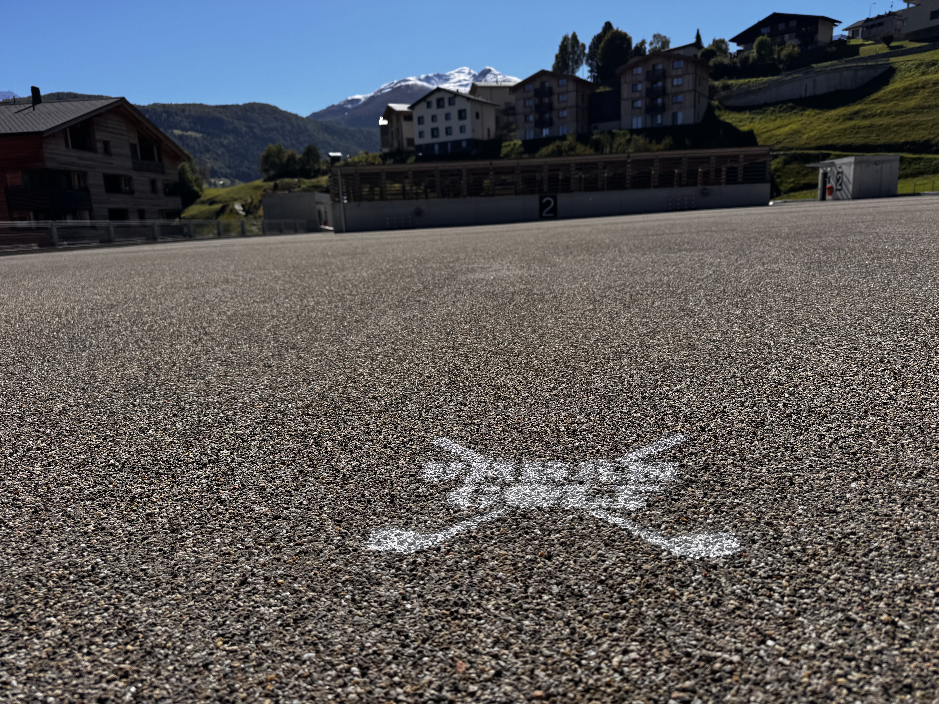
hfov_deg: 71.6
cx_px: 470
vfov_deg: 56.8
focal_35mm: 24
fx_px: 651
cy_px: 352
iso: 80
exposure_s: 1/7092
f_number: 1.78
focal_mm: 6.76
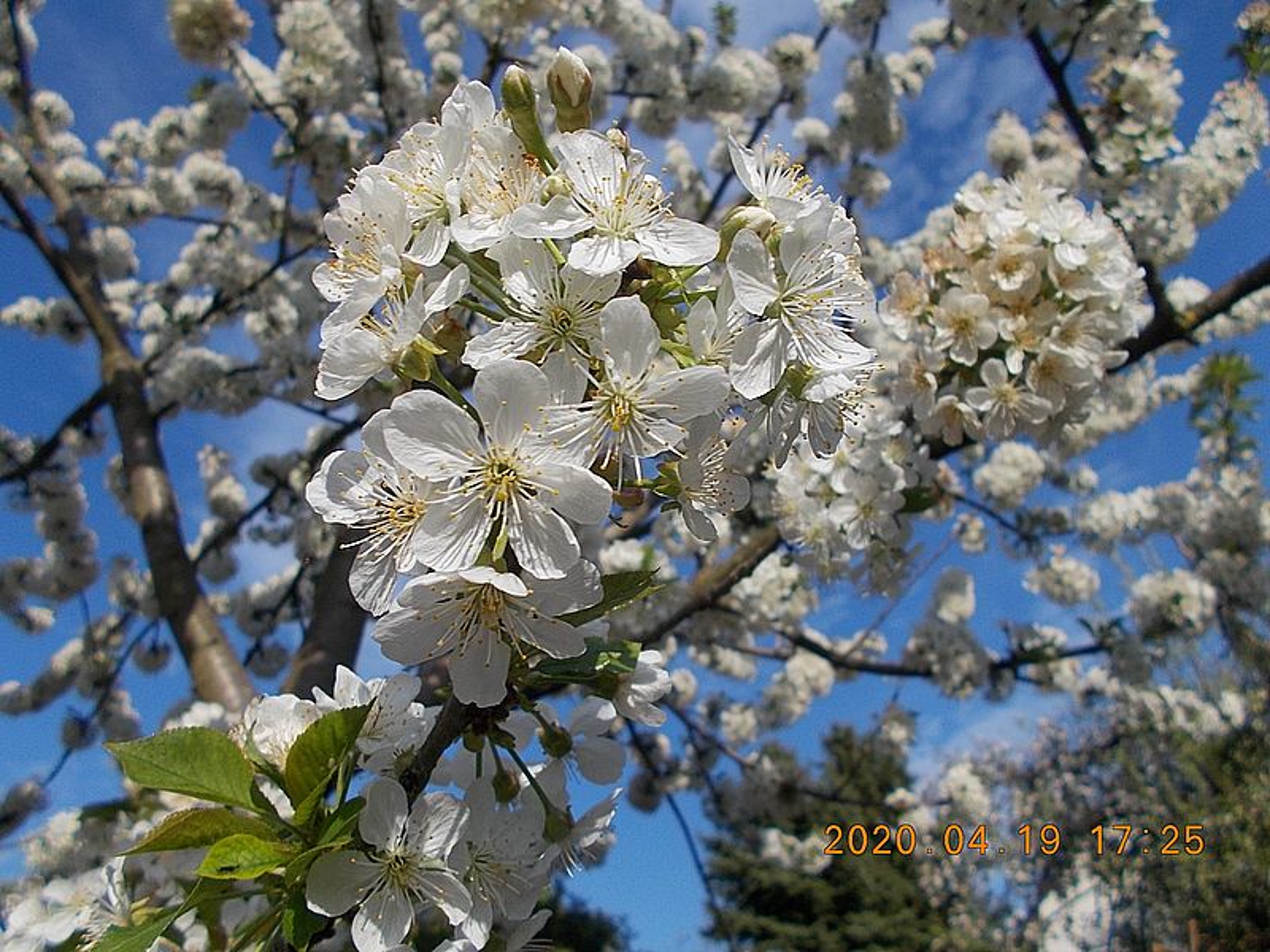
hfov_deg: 67.3
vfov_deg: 53.1
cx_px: 635
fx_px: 954
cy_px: 476
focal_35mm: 26
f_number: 8
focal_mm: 4.6
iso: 80
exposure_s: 1/200
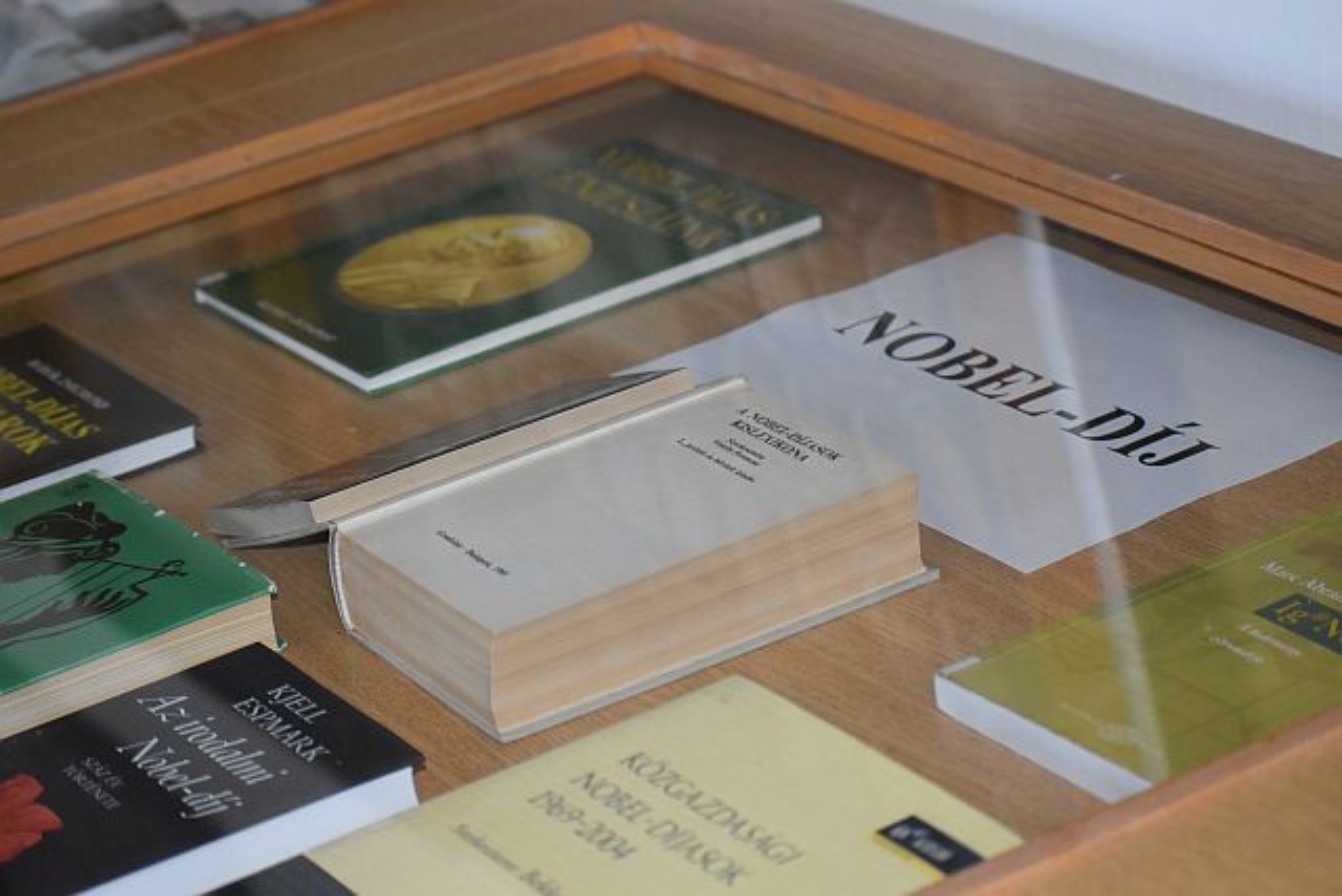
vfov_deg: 13.0
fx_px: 3915
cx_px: 671
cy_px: 448
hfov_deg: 19.5
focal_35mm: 105
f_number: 4.5
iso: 2000
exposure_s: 1/60
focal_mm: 70
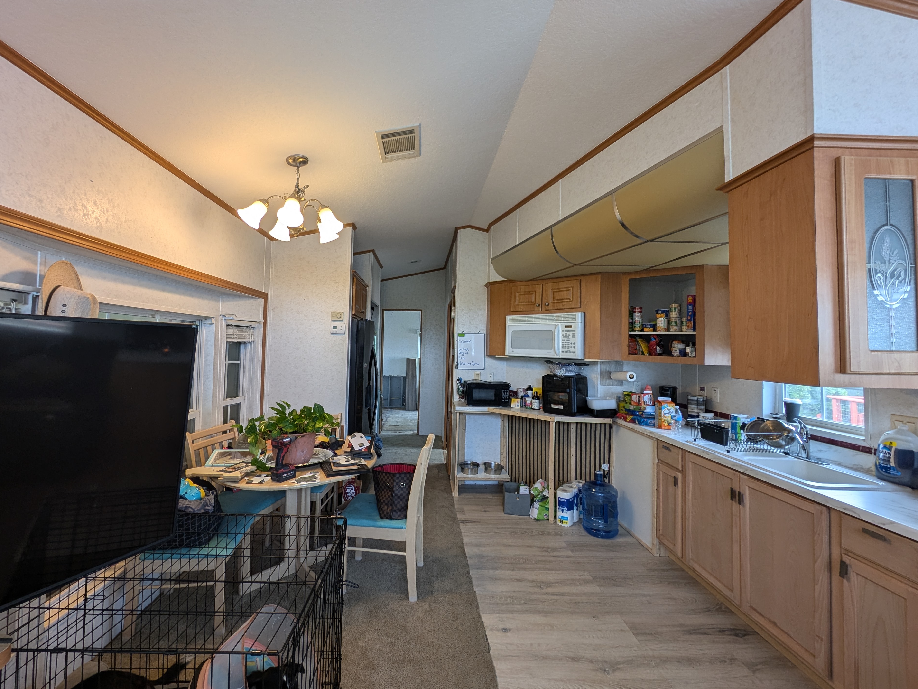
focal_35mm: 13
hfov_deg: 106.1
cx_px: 432
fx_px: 345
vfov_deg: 89.9
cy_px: 331
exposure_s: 1/24
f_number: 1.95
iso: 42
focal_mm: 2.23
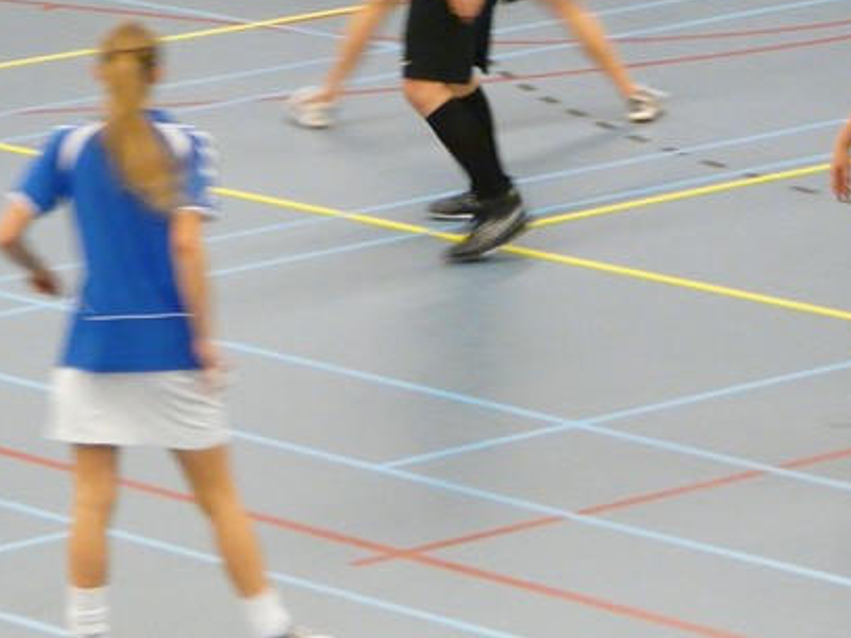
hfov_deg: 7.0
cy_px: 36
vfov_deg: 5.3
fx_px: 6931
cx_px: 479
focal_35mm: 282
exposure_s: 1/25
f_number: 3.6
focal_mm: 18.3
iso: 400
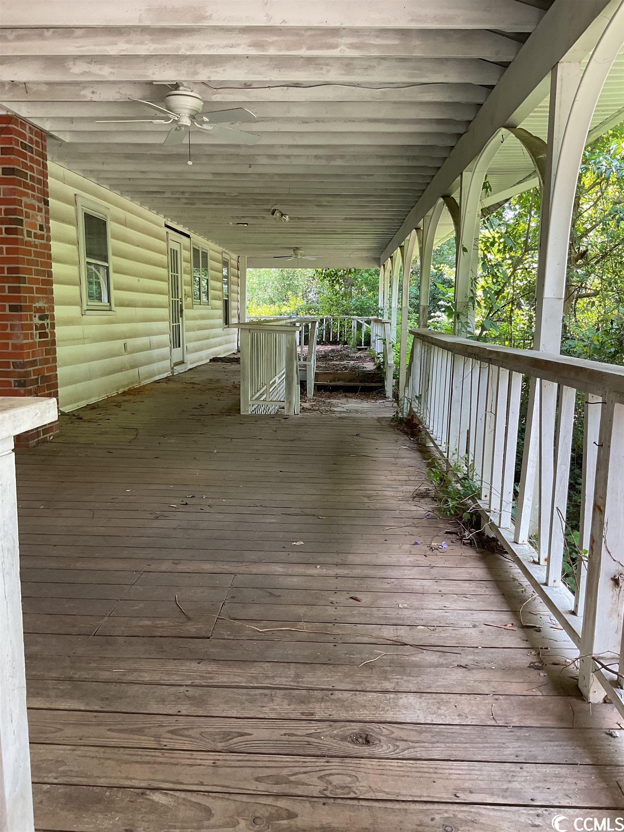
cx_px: 312
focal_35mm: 29
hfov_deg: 48.2
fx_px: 697
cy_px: 416
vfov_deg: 61.7
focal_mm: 3
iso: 40
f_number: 1.8
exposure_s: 1/120
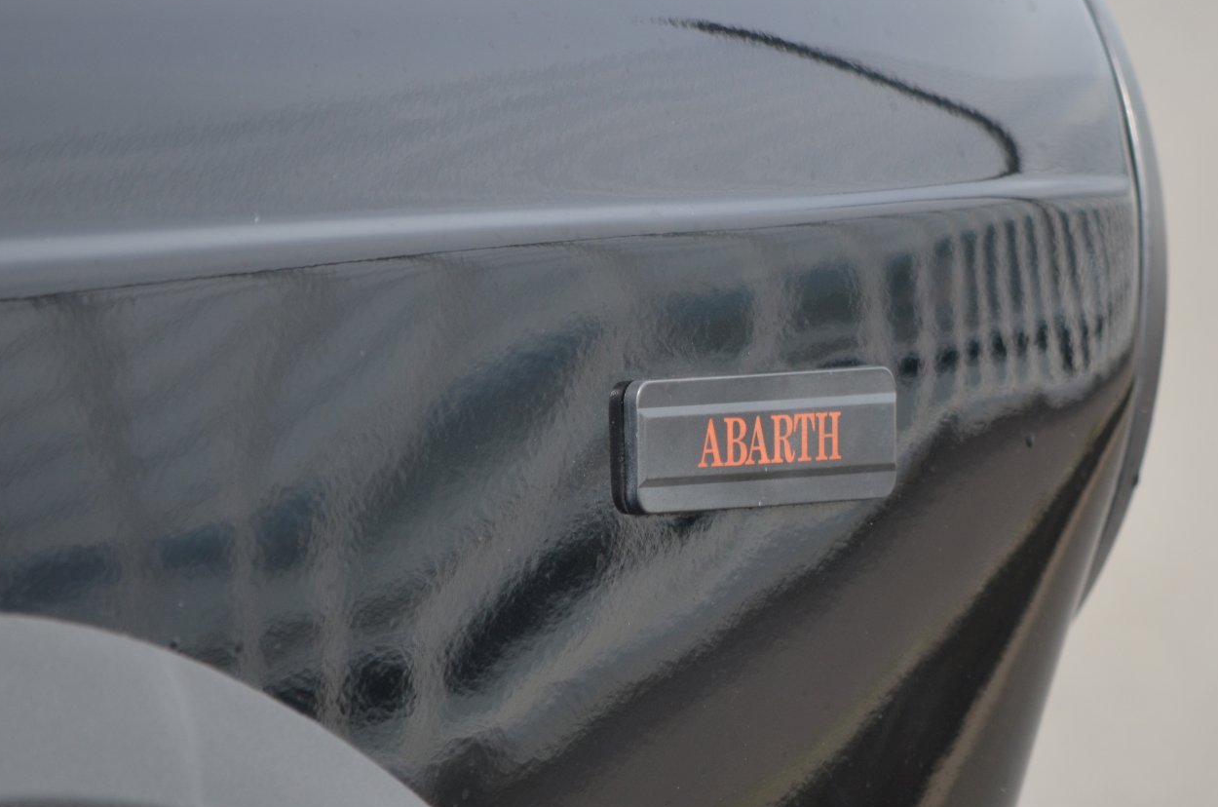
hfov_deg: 3.2
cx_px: 761
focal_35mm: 648
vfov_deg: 2.1
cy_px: 473
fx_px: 21879
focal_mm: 300
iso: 360
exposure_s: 1/500
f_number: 5.6
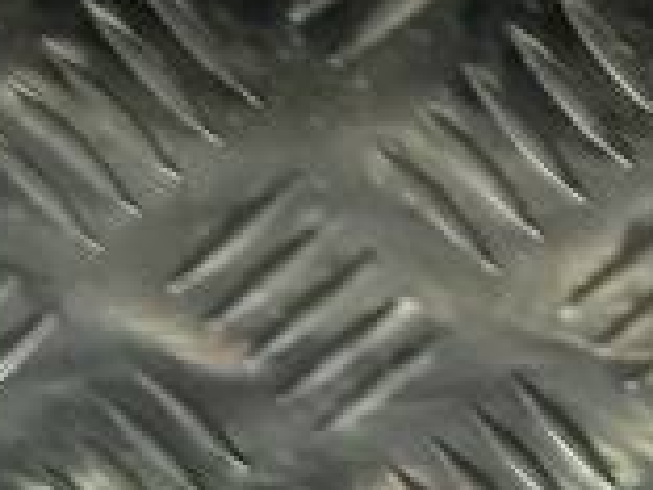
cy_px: 1571
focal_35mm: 164
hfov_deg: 12.0
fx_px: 3094
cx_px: 209
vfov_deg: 7.7
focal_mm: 4.6
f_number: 1.8
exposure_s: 1/50
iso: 64
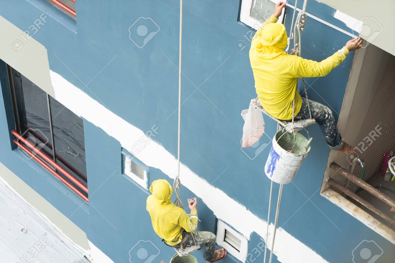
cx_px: 198
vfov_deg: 19.4
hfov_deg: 28.9
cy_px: 132
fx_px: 768
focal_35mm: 70
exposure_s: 1/80
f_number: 4.5
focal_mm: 70
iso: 100
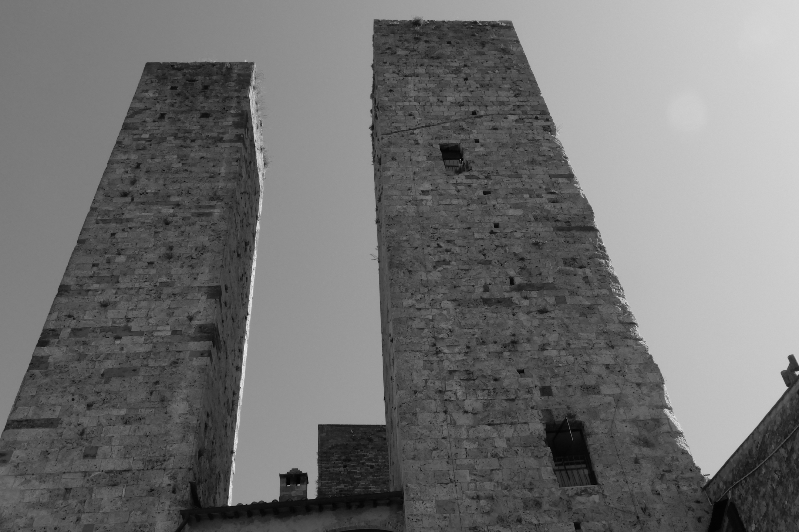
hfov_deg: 51.9
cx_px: 400
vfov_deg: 35.9
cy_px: 266
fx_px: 821
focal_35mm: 37
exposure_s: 1/320
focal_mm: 16.7
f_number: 16
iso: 800
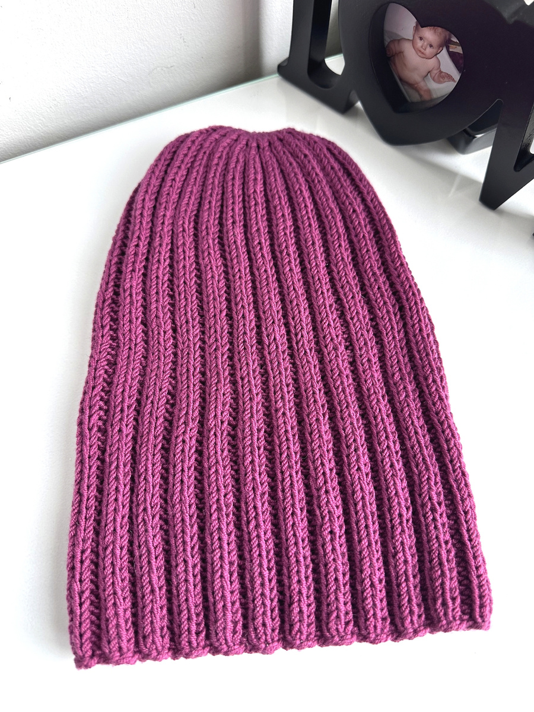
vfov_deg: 71.6
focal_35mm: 24
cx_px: 267
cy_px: 356
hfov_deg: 56.8
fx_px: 494
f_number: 1.78
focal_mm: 6.86
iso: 160
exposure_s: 1/121
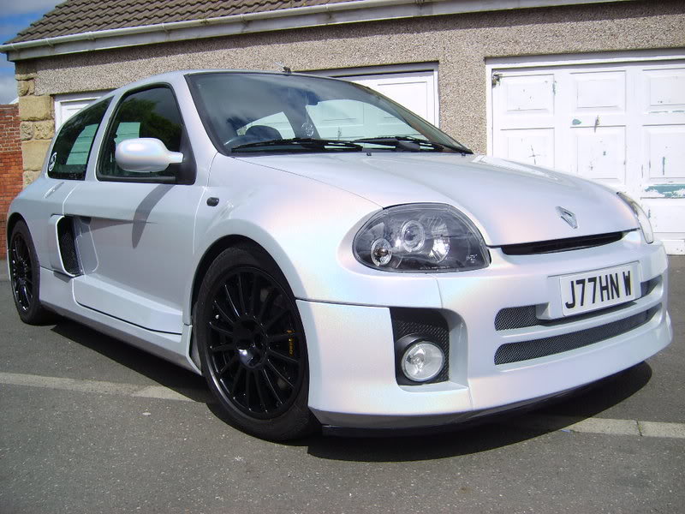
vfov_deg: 40.7
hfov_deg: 52.6
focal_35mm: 35
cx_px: 342
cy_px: 257
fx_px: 693
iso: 50
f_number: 7.1
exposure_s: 1/250
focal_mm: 5.8
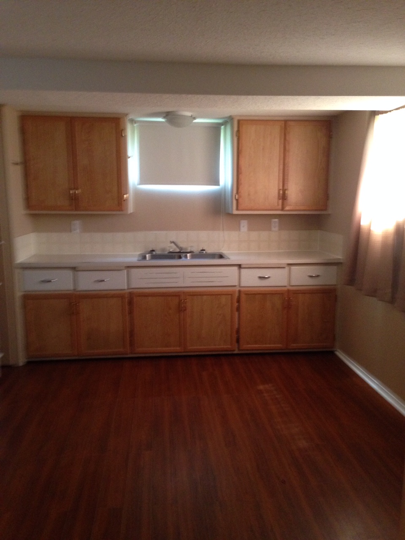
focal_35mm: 33
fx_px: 515
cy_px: 270
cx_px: 202
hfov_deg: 42.9
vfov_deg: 55.4
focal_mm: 4.12
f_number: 2.4
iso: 320
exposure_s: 1/20
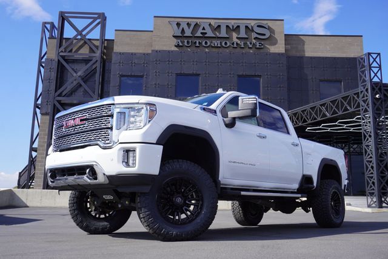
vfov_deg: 36.9
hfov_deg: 53.1
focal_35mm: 36
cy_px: 130
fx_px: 388
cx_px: 194
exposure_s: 1/125
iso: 100
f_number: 9
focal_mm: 24
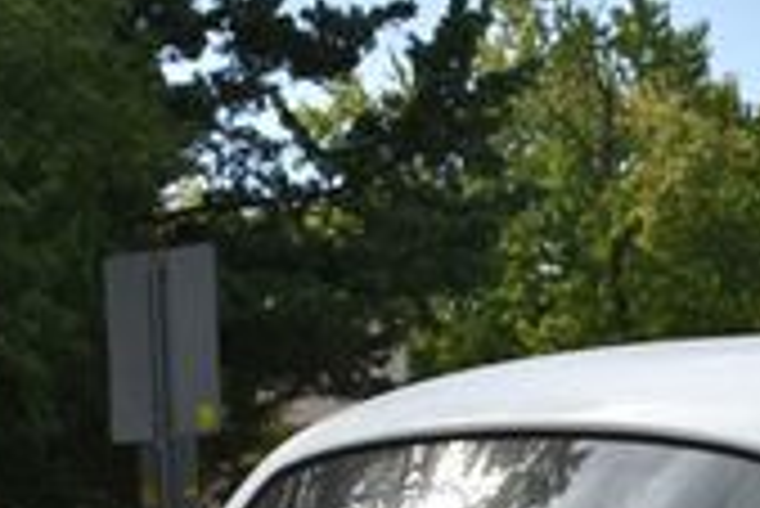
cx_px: 796
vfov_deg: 6.9
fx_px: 4202
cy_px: 670
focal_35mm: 199
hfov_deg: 10.2
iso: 200
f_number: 8
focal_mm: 35
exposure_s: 1/500
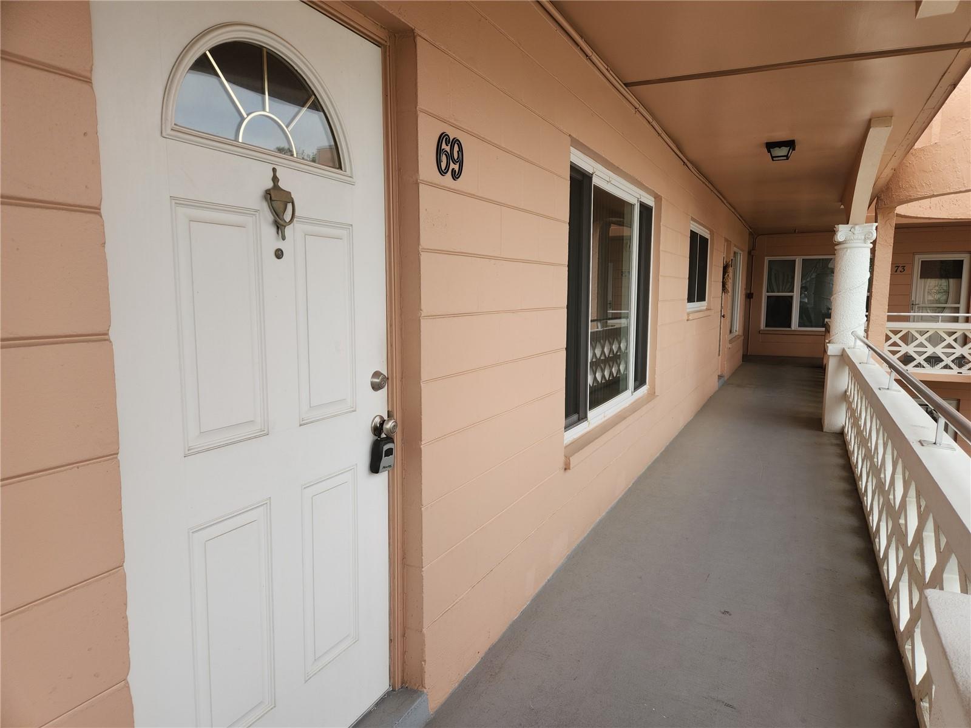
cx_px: 486
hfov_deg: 73.9
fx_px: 645
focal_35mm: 23
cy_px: 364
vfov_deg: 58.9
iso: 20
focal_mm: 5.4
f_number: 1.8
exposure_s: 1/401
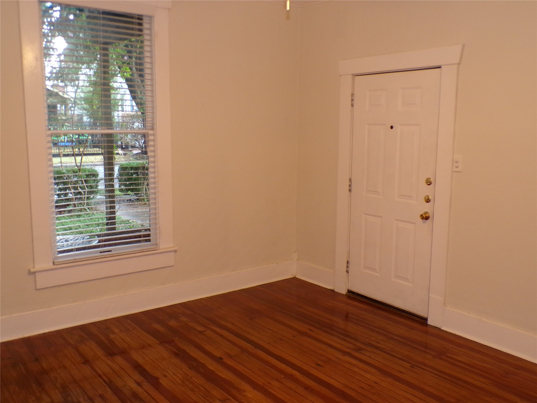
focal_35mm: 32
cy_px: 202
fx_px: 496
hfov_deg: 56.8
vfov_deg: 44.2
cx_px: 268
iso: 400
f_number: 3.2
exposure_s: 1/17
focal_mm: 5.8
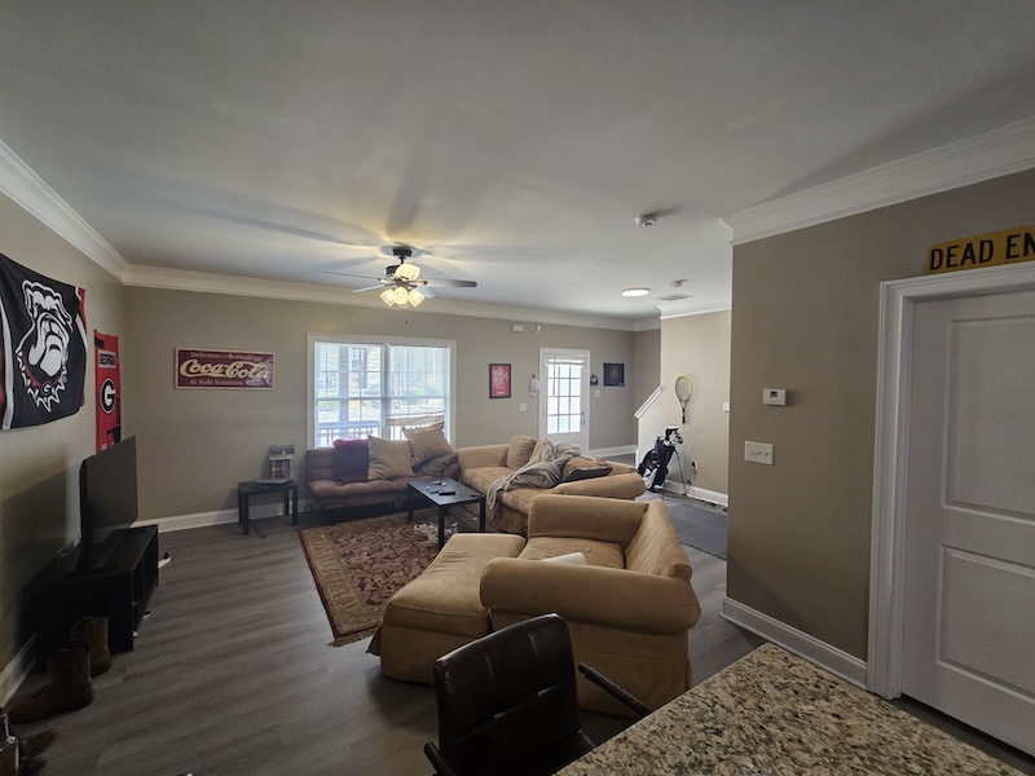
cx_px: 518
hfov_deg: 106.2
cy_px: 388
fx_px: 389
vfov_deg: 89.9
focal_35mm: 13
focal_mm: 2.2
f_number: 2.2
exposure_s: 1/60
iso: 200
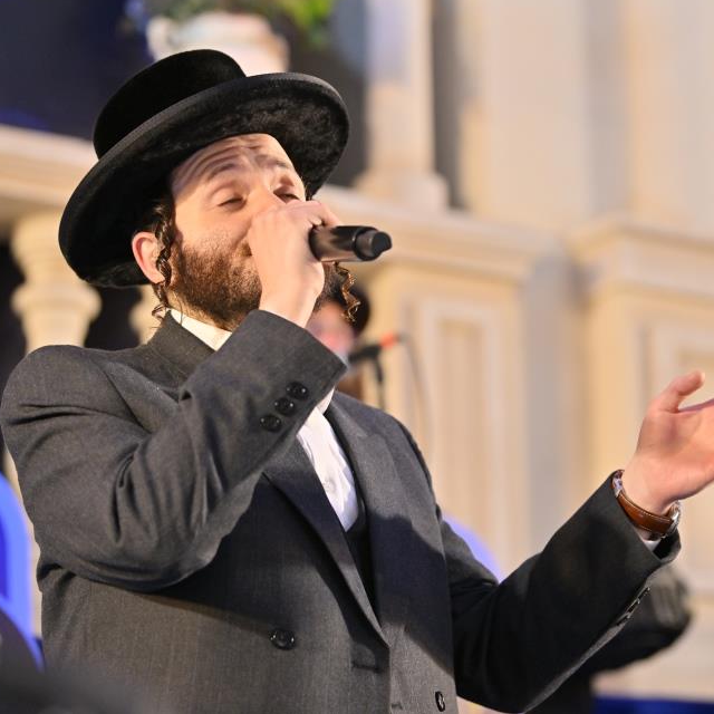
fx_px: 3174
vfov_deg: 12.8
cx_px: 375
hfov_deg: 12.8
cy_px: 334
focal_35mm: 136
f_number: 2.8
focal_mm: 100
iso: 800
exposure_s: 1/320
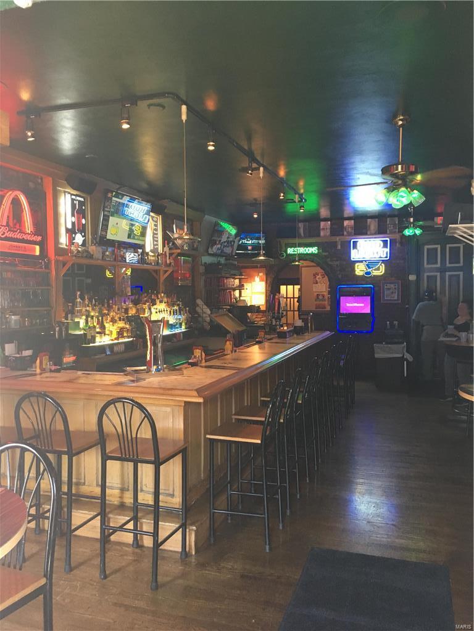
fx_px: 529
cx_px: 237
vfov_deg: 61.7
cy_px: 316
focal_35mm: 29
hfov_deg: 48.2
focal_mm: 4.15
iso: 160
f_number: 2.2
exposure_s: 1/30
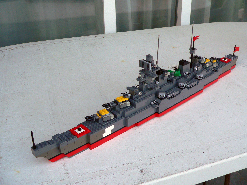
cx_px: 124
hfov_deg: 49.0
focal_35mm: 38
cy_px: 92
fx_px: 271
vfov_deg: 37.7
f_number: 2.8
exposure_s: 1/80
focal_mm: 6.3
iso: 80
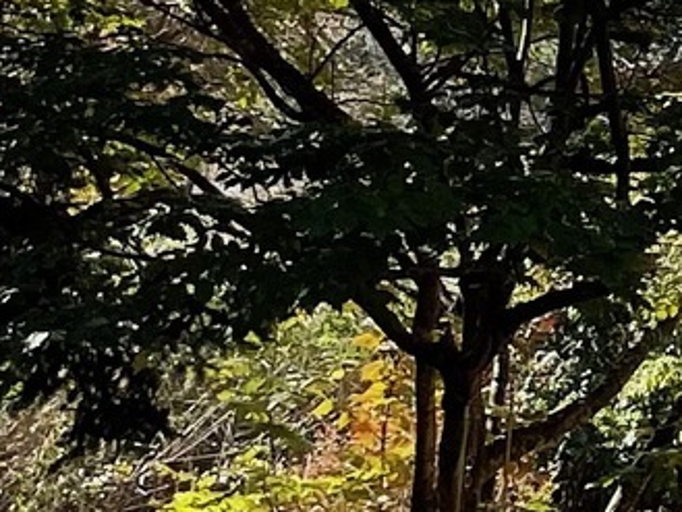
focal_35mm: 182
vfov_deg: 7.8
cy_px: -510
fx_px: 3587
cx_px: 1781
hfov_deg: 9.4
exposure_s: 1/2053
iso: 32
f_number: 1.6
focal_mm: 4.2
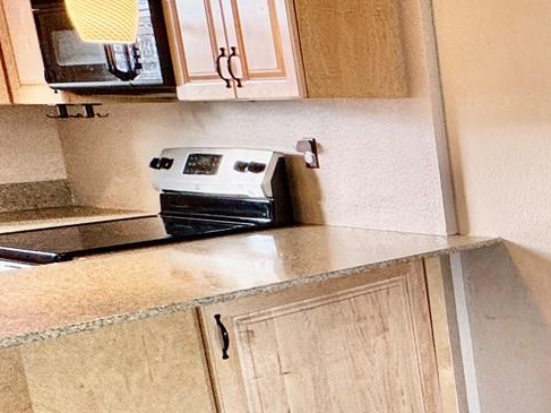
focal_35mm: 46
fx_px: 732
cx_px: 890
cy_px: 223
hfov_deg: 25.7
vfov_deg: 31.5
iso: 80
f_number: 2.2
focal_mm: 2.22
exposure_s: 1/120
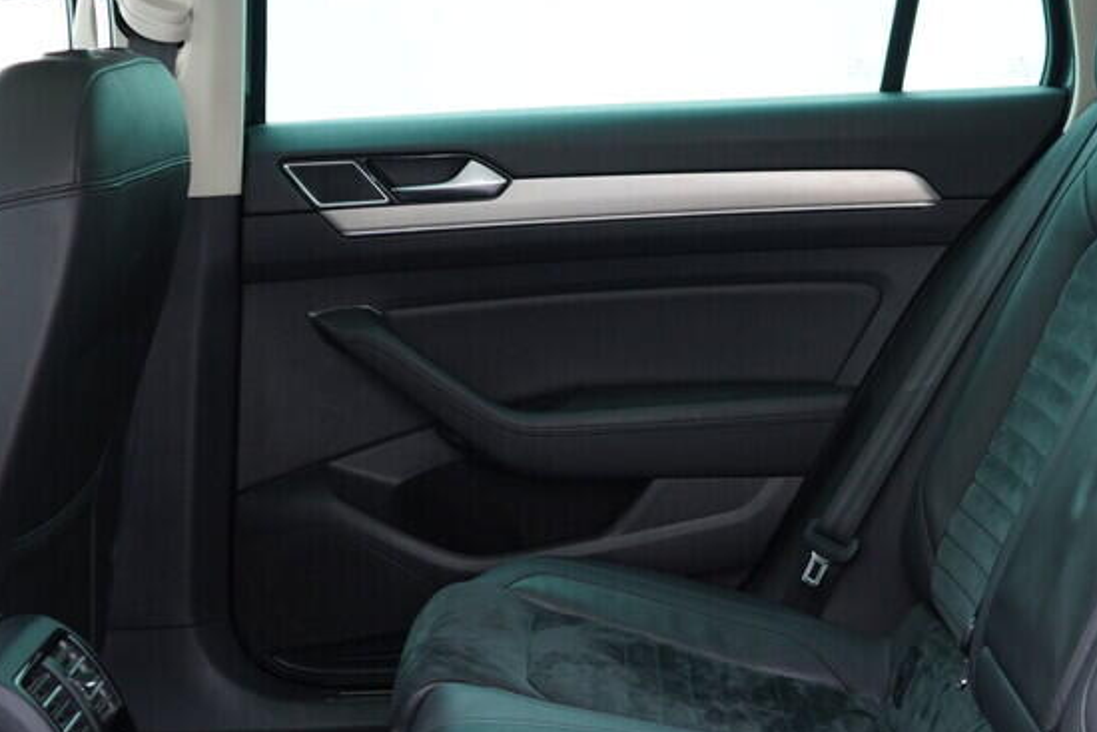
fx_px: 2042
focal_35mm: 67
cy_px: 577
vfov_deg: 20.1
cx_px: 720
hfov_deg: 29.9
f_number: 2.8
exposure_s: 1/40
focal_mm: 24
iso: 400
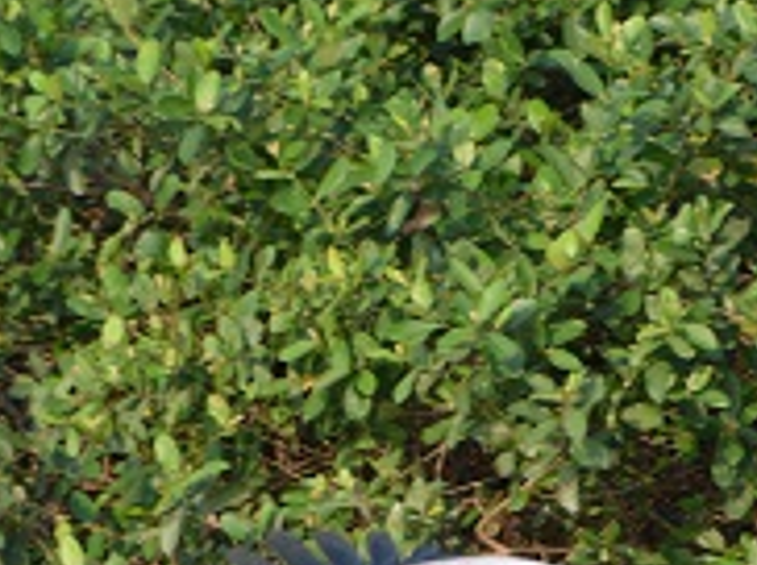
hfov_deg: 2.5
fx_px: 17319
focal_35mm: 793
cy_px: 459
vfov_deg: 1.9
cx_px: 570
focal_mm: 200
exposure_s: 1/1000
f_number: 5.6
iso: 720
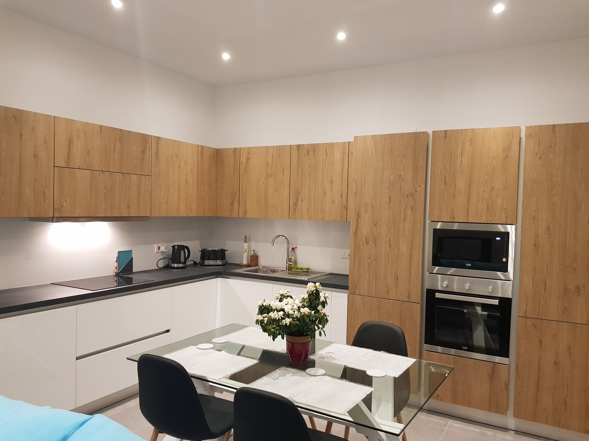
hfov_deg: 67.3
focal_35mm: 26
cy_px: 220
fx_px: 442
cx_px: 294
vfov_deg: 53.1
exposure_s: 1/20
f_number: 1.7
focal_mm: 4.2
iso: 250
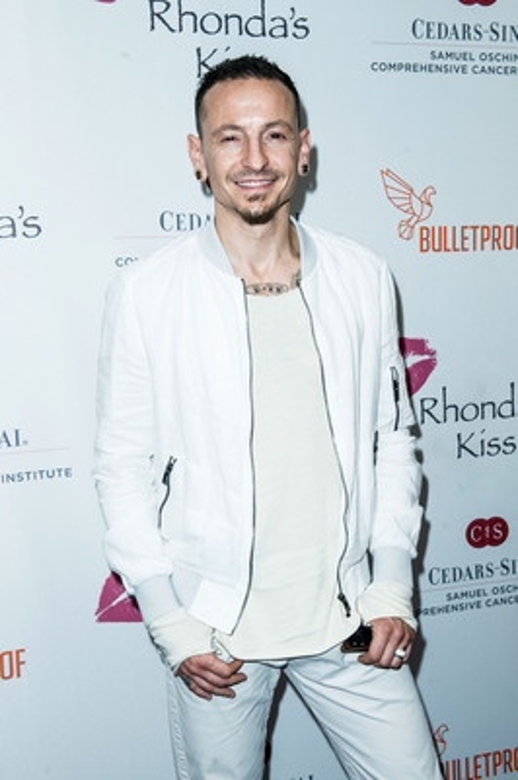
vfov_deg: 43.6
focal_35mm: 45
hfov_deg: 29.8
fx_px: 973
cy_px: 390
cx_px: 259
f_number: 7.1
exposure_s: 1/100
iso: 1600
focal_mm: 45
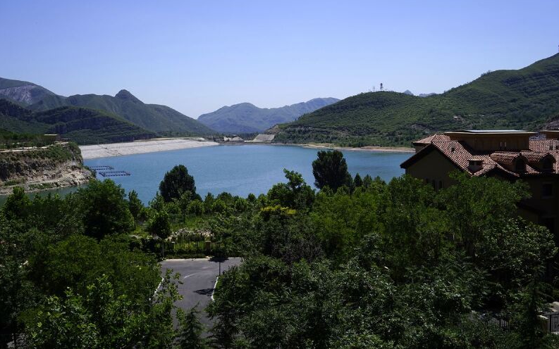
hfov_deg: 54.0
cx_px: 281
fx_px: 549
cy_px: 162
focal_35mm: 36
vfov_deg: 35.3
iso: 100
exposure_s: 1/500
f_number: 8
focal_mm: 35
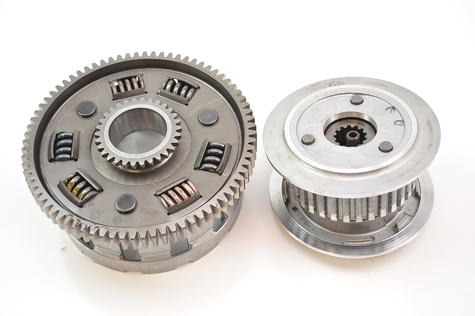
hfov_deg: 35.1
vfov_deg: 23.7
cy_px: 158
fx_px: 751
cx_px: 238
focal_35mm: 57
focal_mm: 38
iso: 2000
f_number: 5
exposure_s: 1/400
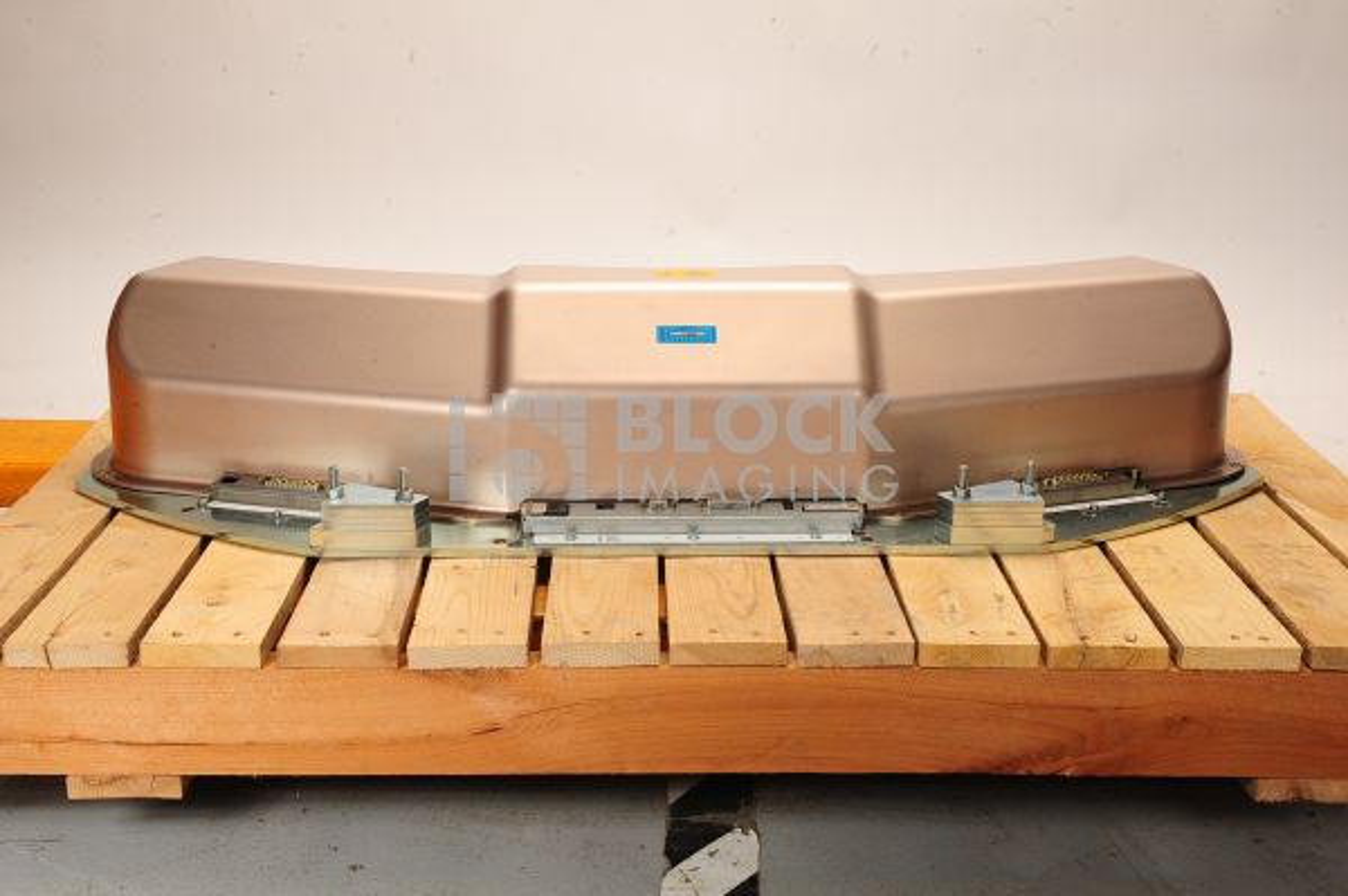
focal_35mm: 50
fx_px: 1871
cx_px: 674
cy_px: 448
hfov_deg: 39.6
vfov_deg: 26.9
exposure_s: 1/160
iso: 320
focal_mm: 50
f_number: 16
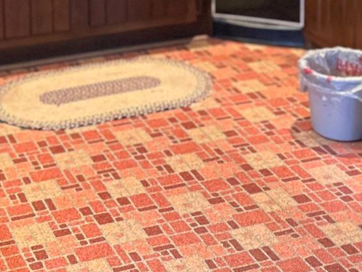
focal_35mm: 96
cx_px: 141
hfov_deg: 20.4
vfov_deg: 14.4
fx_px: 1004
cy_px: -131
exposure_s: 1/60
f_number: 1.5
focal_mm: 5.7
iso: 500
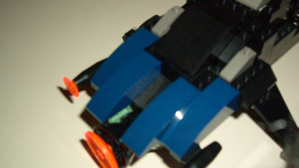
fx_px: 357
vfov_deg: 26.5
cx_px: 150
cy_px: 83
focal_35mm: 45
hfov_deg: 45.5
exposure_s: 1/60
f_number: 2.8
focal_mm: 6.8
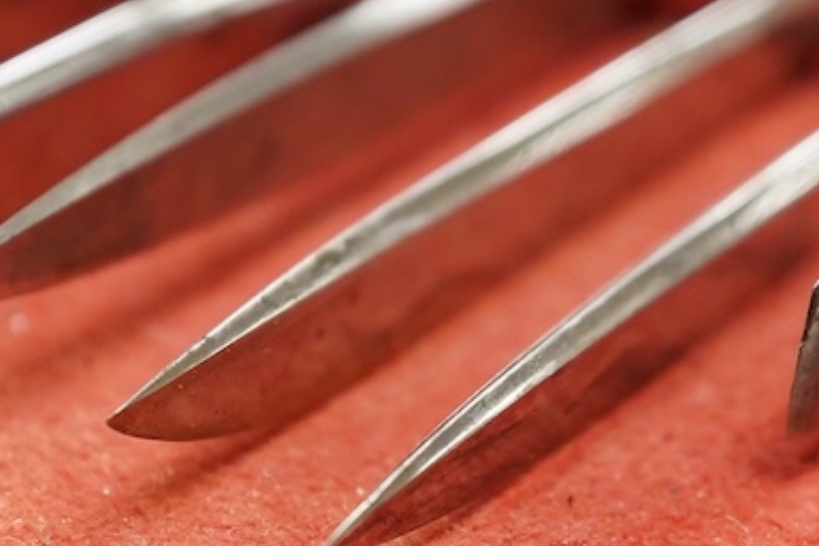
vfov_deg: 10.4
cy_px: 271
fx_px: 3003
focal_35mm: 132
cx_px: 385
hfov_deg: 15.5
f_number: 3.5
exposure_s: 1/250
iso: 2000
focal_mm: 30
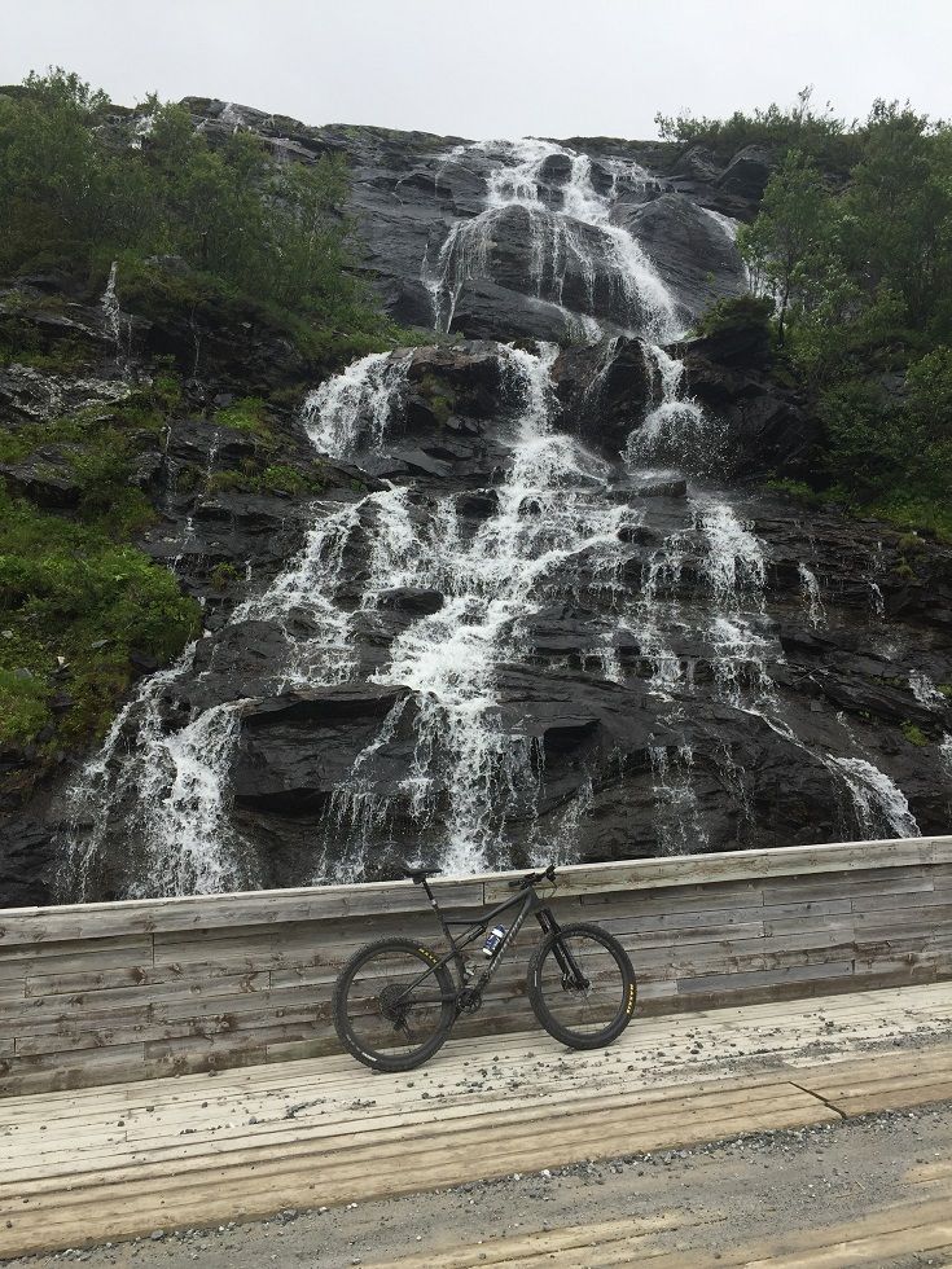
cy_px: 634
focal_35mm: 29
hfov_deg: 48.2
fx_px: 1063
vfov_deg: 61.7
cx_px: 476
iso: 32
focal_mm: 4.15
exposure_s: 1/1647
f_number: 2.2
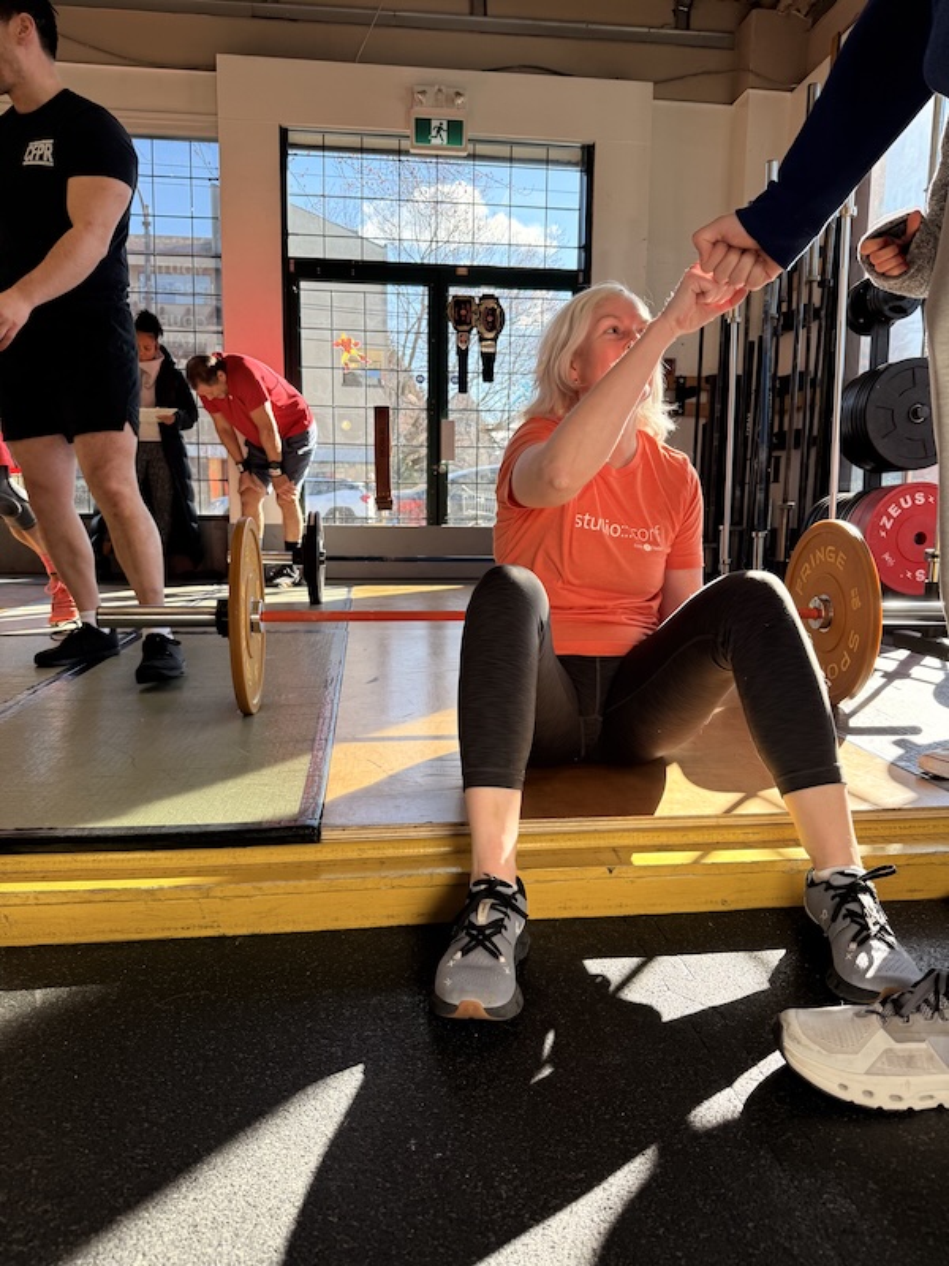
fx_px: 877
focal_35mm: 24
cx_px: 474
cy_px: 633
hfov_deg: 56.8
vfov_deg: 71.6
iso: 100
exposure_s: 1/491
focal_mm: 6.76
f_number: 1.78
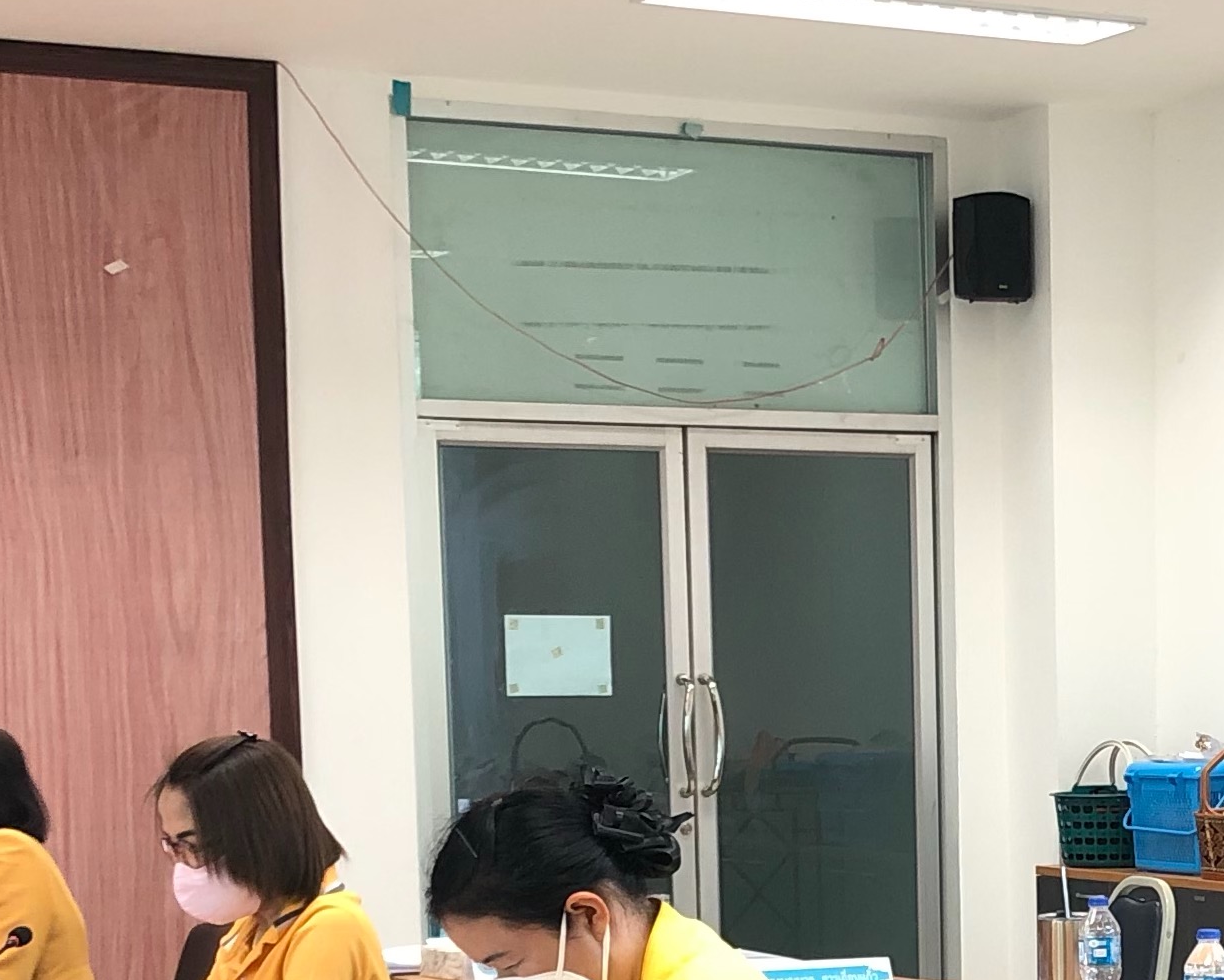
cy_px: 1070
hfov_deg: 20.9
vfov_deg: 16.6
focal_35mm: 90
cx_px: 1021
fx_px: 3261
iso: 40
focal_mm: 4
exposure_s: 1/20
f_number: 1.8
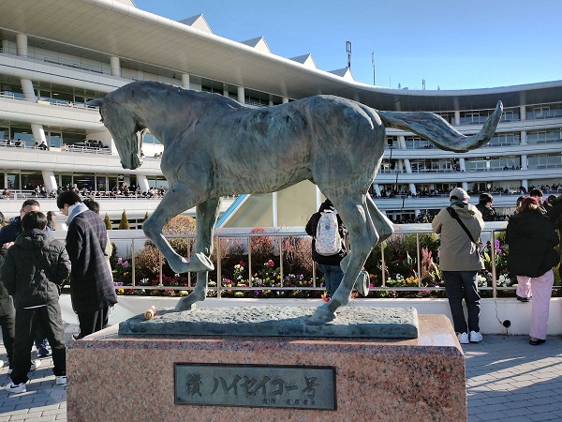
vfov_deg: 49.7
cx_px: 281
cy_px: 211
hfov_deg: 63.4
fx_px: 455
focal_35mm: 28
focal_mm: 4.27
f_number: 1.8
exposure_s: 1/490
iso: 100
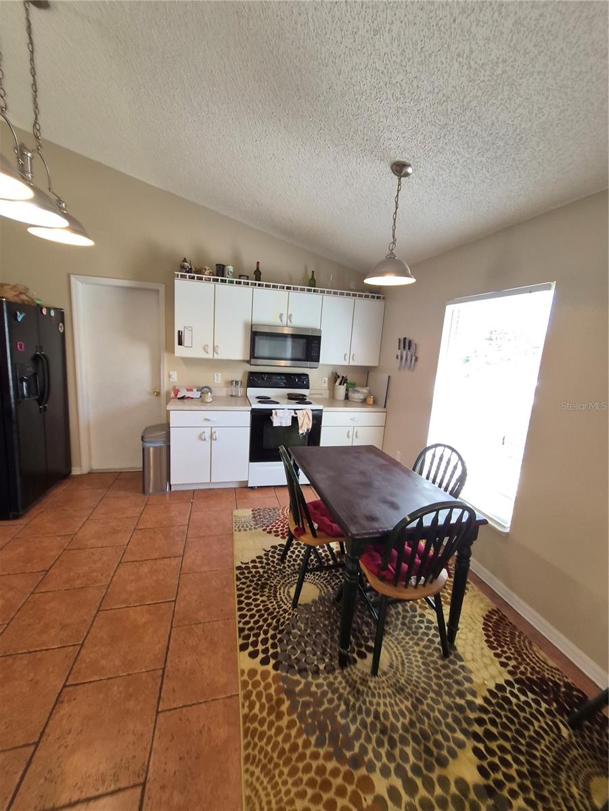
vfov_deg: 106.2
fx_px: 305
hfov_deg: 89.9
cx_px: 304
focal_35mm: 13
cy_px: 406
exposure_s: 1/60
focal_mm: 1.74
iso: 64
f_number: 2.2
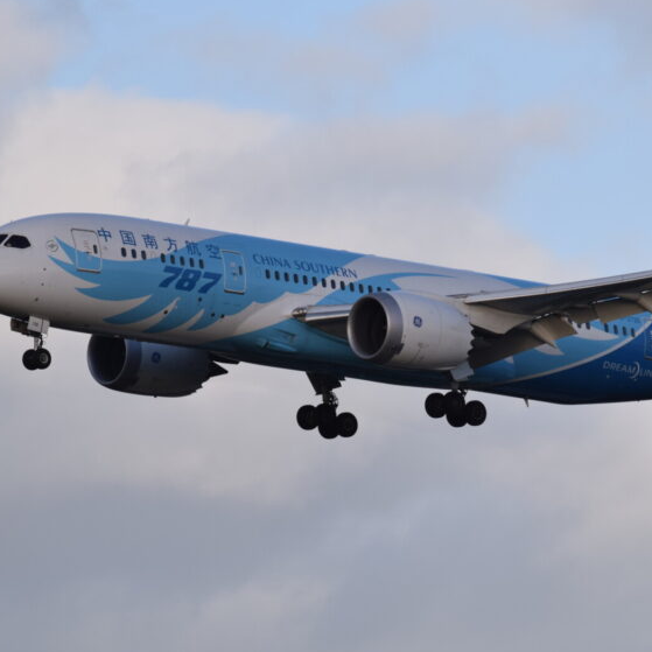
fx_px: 10953
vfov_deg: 3.4
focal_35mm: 514
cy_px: 311
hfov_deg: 3.4
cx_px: 439
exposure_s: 1/320
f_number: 10
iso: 200
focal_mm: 220
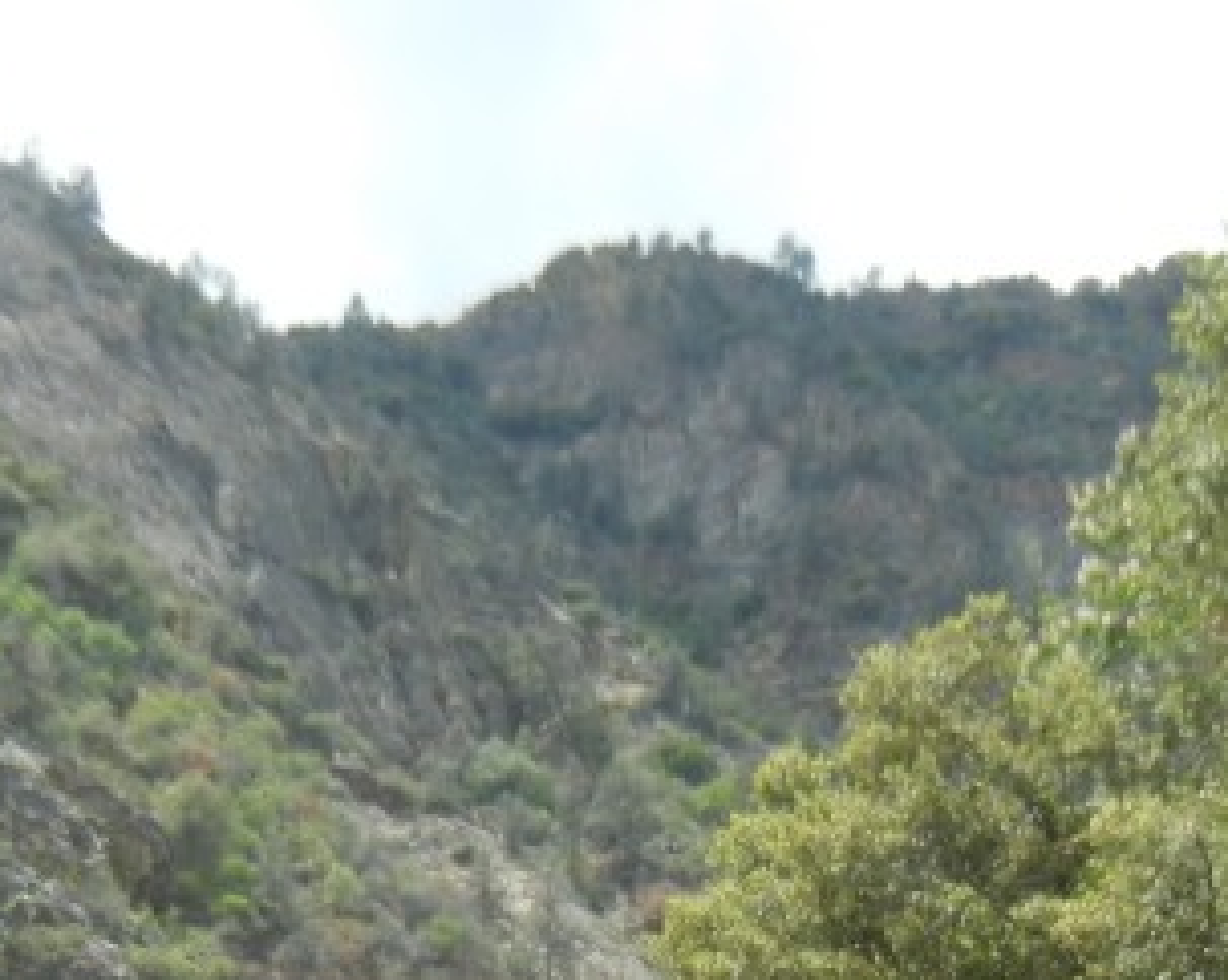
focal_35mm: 99
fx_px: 3596
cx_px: 535
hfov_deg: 19.4
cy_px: 1162
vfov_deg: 15.0
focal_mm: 5.4
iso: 160
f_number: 3.5
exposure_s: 1/820
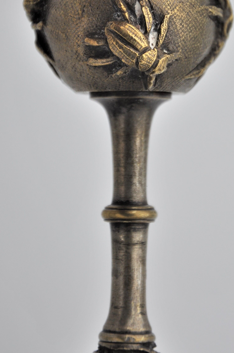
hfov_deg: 4.6
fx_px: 2892
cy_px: 60
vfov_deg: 7.0
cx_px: 132
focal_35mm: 296
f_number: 5.6
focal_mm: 105
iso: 250
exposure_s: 1/500
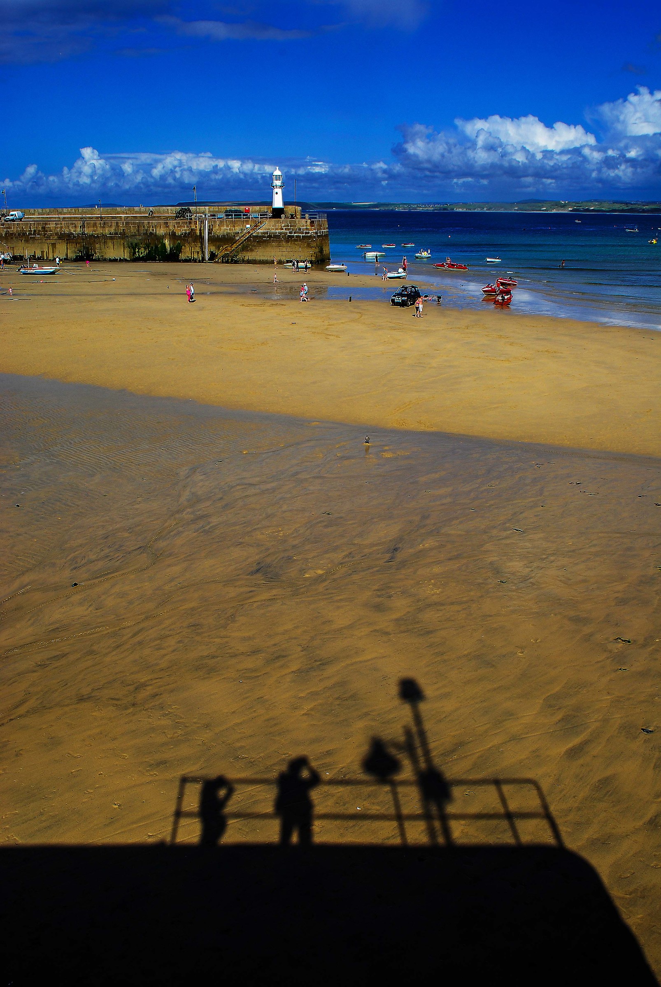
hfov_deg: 43.7
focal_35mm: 30
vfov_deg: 61.9
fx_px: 824
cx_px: 330
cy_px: 494
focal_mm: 20
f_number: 16
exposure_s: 1/125
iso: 125
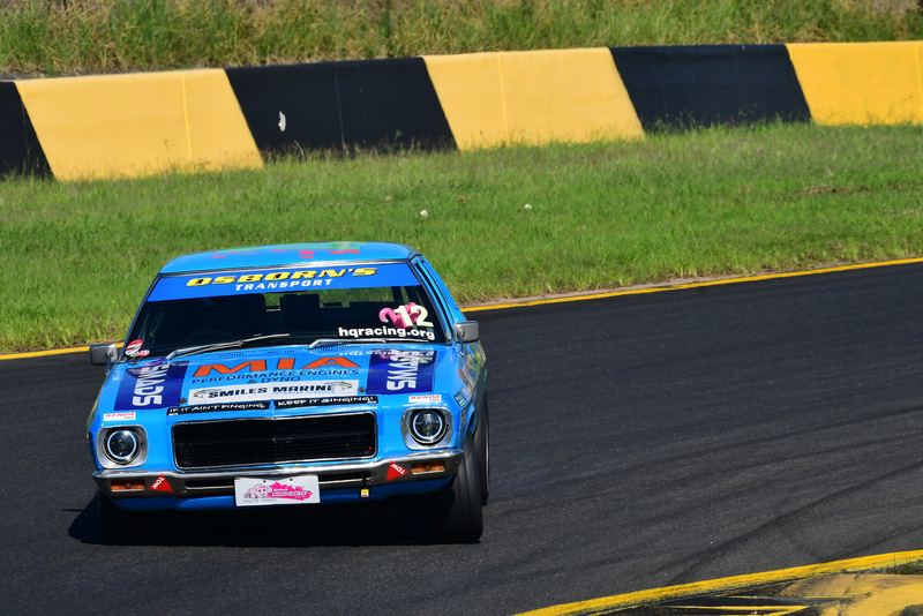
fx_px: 11926
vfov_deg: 3.0
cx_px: 462
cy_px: 308
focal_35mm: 465
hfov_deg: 4.4
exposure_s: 1/640
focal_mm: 310
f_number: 13
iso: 400
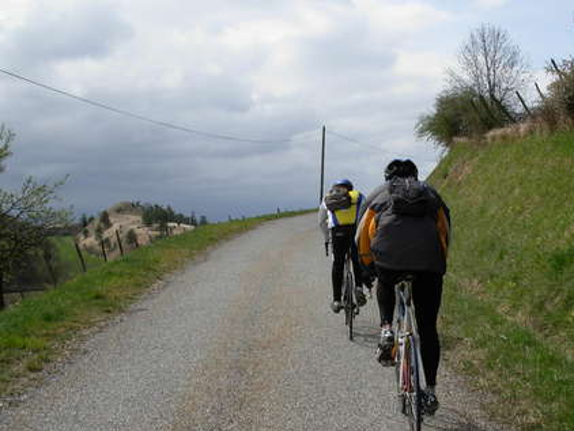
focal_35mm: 54
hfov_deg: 35.5
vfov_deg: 27.0
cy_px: 273
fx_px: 896
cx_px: 321
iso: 79
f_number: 4.9
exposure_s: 1/683
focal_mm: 6.3
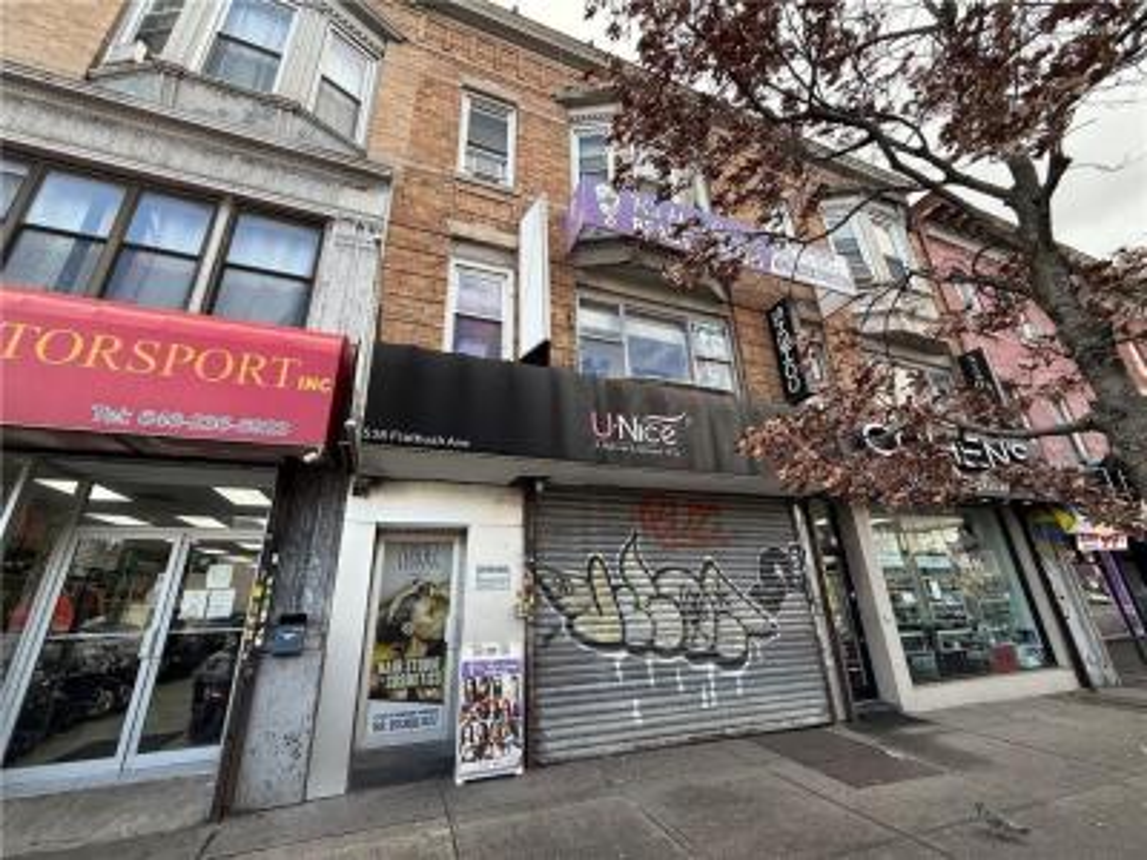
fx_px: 464
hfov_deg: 102.1
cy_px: 430
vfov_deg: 85.7
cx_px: 574
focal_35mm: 14
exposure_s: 1/238
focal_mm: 2.22
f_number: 2.2
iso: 50
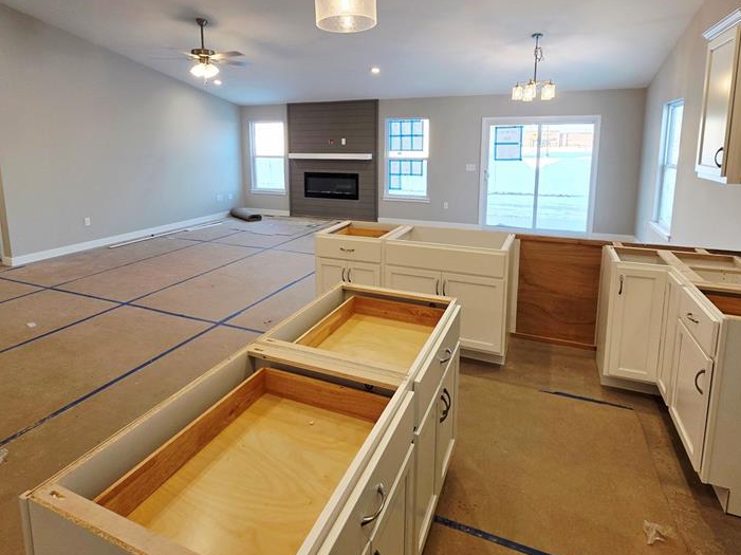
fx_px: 407
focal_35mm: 19
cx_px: 364
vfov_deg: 67.6
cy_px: 207
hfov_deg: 84.7
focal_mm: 2.2
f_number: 1.9
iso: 64
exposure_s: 1/120
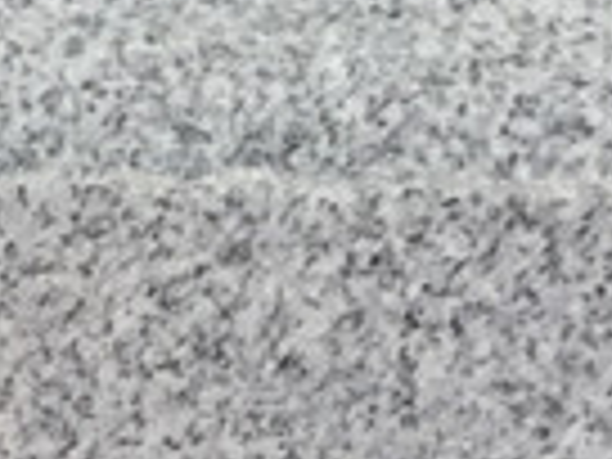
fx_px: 3624
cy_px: 1411
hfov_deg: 9.2
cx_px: -540
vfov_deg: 6.6
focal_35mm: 205
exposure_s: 1/132
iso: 25
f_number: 2.4
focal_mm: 3.3
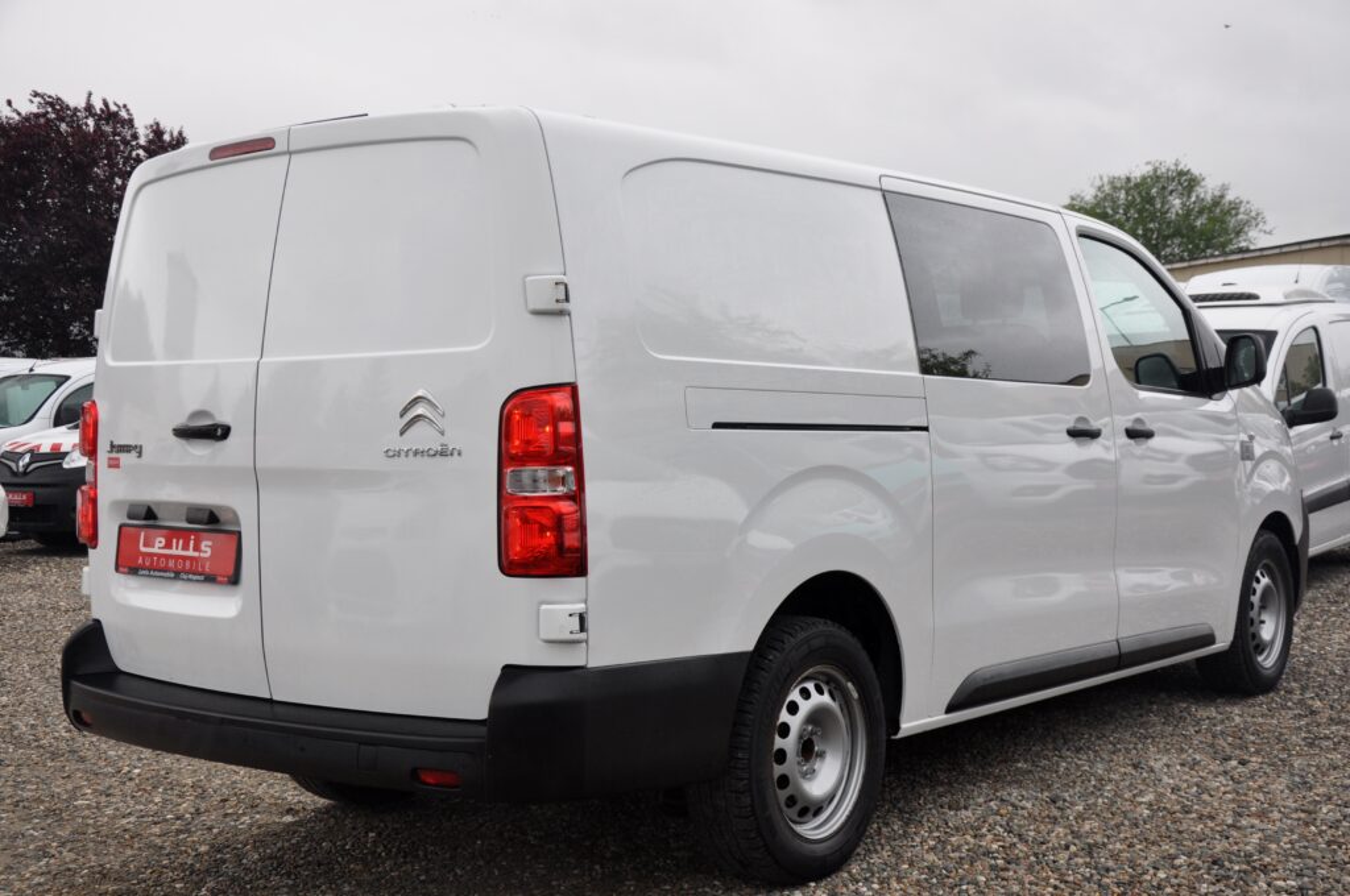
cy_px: 448
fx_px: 1685
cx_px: 675
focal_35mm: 45
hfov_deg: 43.7
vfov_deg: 29.8
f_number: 7.1
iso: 500
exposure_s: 1/200
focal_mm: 30
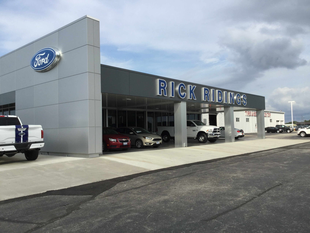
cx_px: 155
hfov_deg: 58.4
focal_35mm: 31
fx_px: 278
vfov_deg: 45.4
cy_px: 116
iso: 25
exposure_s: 1/1235
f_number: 2.4
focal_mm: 3.3
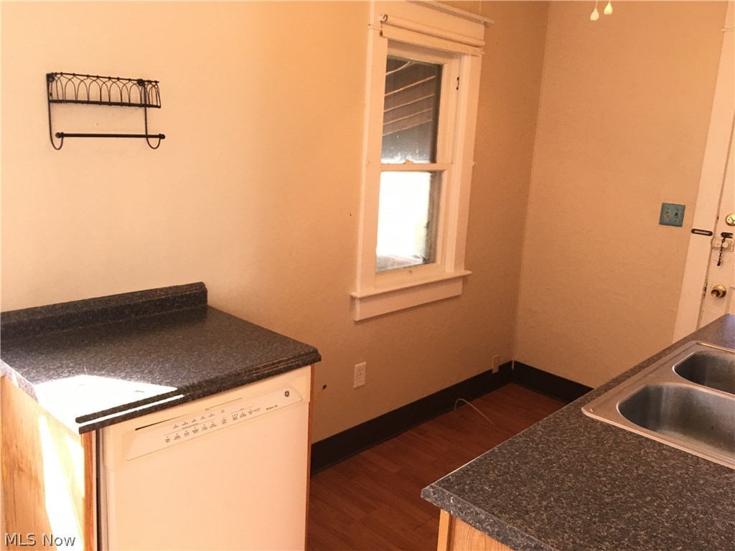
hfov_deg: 61.7
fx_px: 616
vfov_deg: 48.2
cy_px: 276
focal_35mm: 29
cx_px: 368
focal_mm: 4.15
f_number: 2.2
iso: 40
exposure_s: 1/30
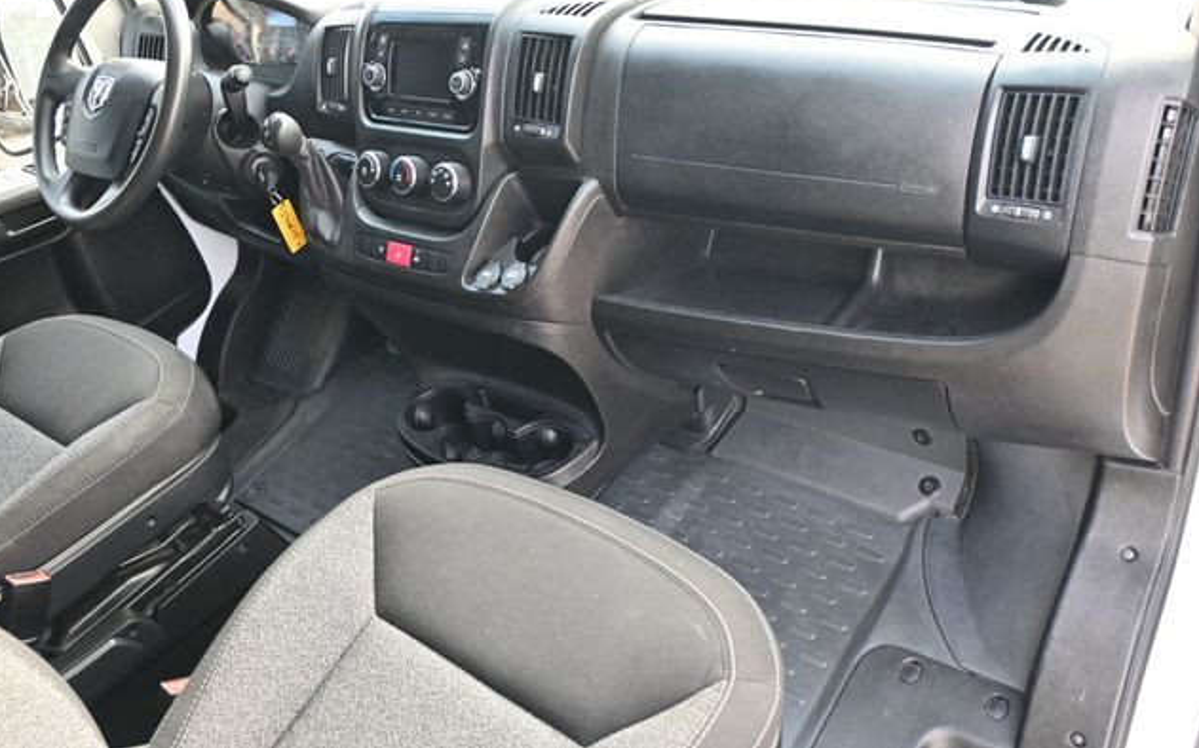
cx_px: 599
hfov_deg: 61.2
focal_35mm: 31
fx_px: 1013
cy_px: 346
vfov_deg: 40.5
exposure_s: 1/125
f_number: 3.8
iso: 720
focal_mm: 20
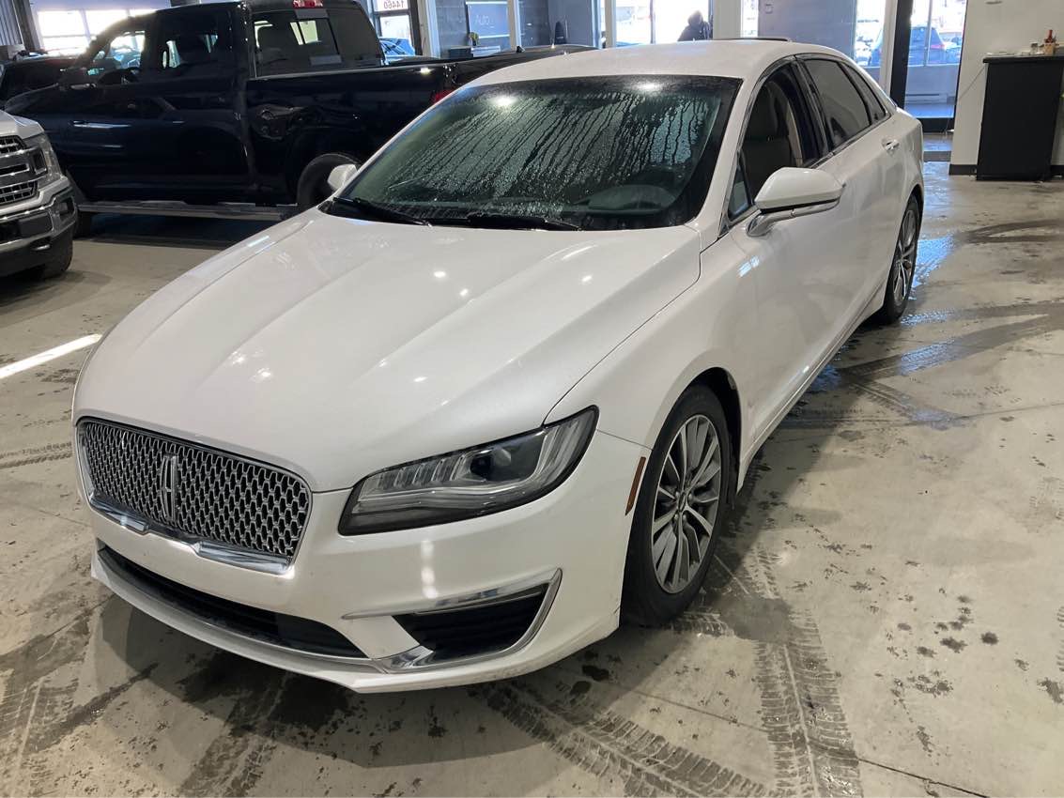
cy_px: 399
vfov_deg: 48.2
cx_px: 532
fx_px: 891
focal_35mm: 29
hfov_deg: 61.7
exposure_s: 1/120
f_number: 1.8
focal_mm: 3
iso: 64
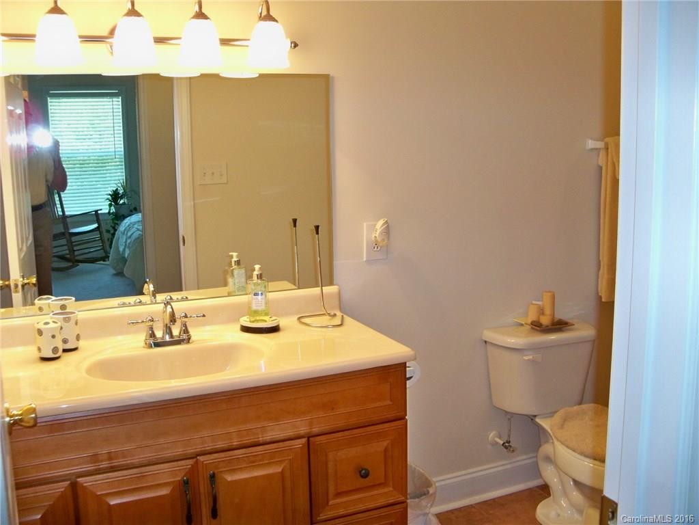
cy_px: 262
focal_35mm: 35
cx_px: 350
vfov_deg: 40.7
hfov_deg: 52.6
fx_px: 707
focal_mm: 6.2
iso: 200
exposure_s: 1/30
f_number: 3.5
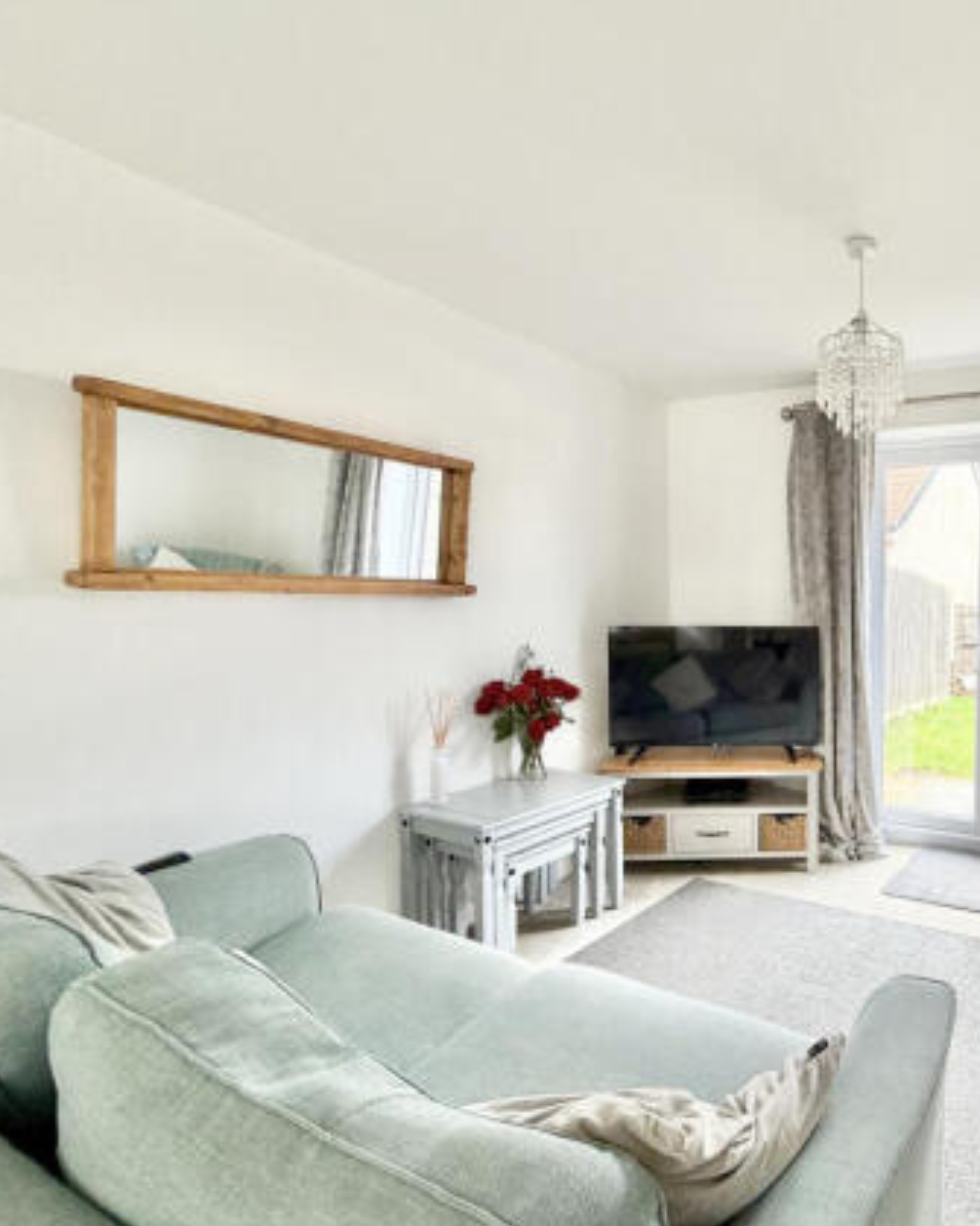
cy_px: 633
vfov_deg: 83.3
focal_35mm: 19
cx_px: 838
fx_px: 689
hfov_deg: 62.2
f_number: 2.2
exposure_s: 1/121
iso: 160
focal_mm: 2.22
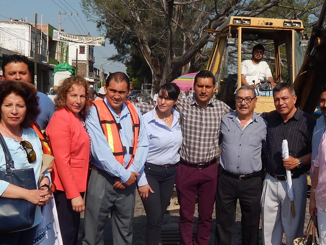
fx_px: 424
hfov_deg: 41.8
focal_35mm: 45
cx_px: 204
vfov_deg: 32.1
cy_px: 147
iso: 125
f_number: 6
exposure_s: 1/800
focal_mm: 4
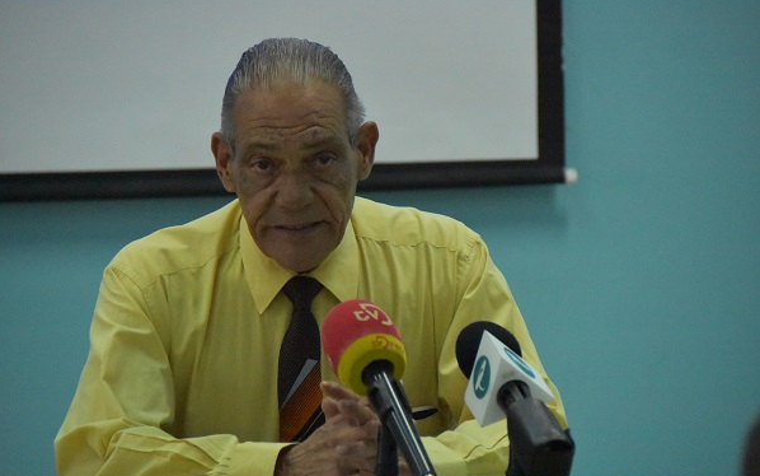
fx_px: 7313
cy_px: 230
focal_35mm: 353
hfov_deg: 5.9
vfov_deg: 3.7
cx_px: 380
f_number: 5.6
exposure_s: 1/640
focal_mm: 230
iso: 12800
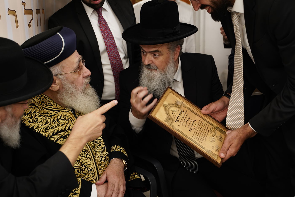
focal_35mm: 48
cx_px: 148
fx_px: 393
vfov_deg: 28.1
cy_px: 98
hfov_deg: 41.1
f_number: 3.5
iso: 2000
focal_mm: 48
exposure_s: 1/160
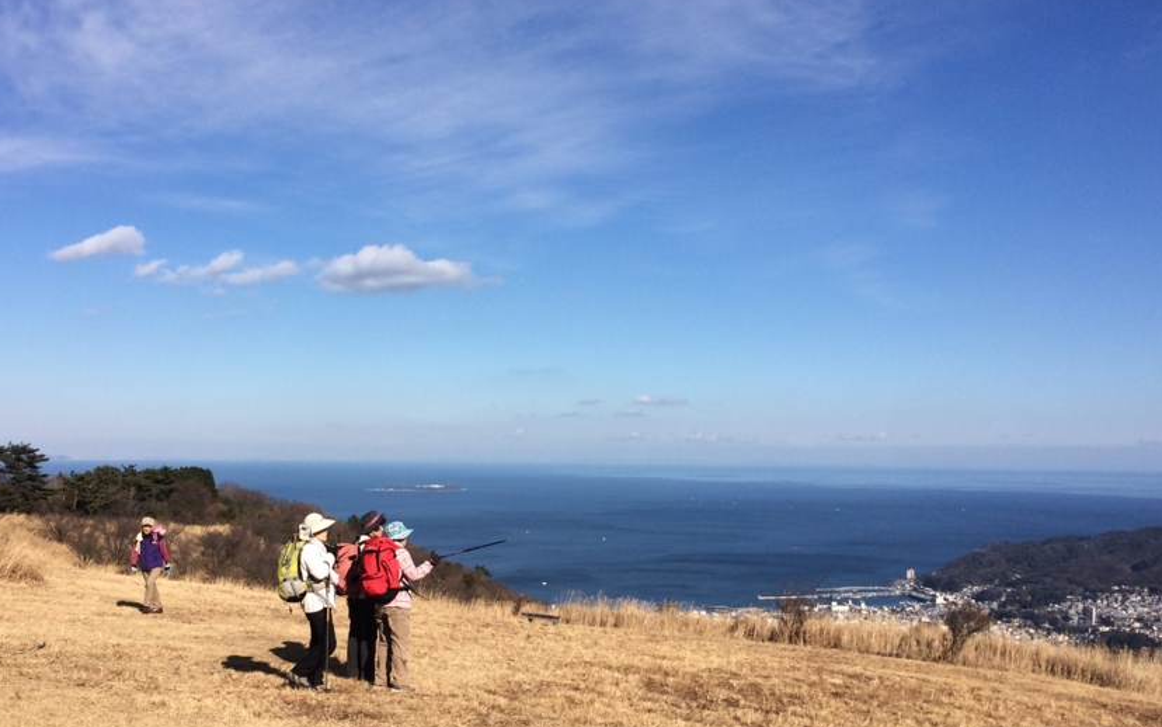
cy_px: 477
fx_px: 1204
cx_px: 494
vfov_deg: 33.3
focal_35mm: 38
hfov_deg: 51.3
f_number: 2.2
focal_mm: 4.15
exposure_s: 1/3165
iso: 32
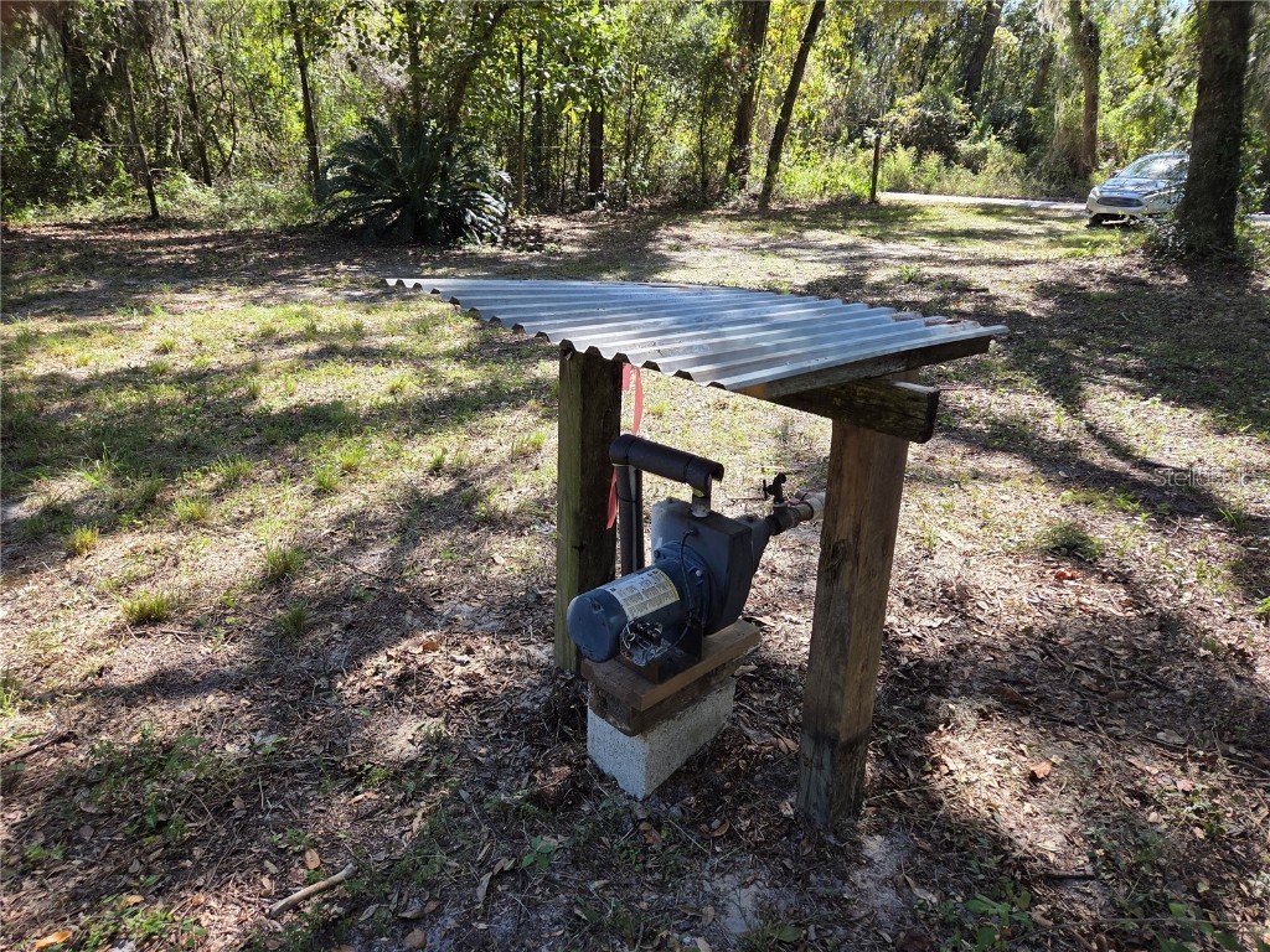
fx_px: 844
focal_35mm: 23
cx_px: 635
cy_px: 476
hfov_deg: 73.9
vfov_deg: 58.9
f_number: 1.8
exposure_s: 1/730
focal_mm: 5.4
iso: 80
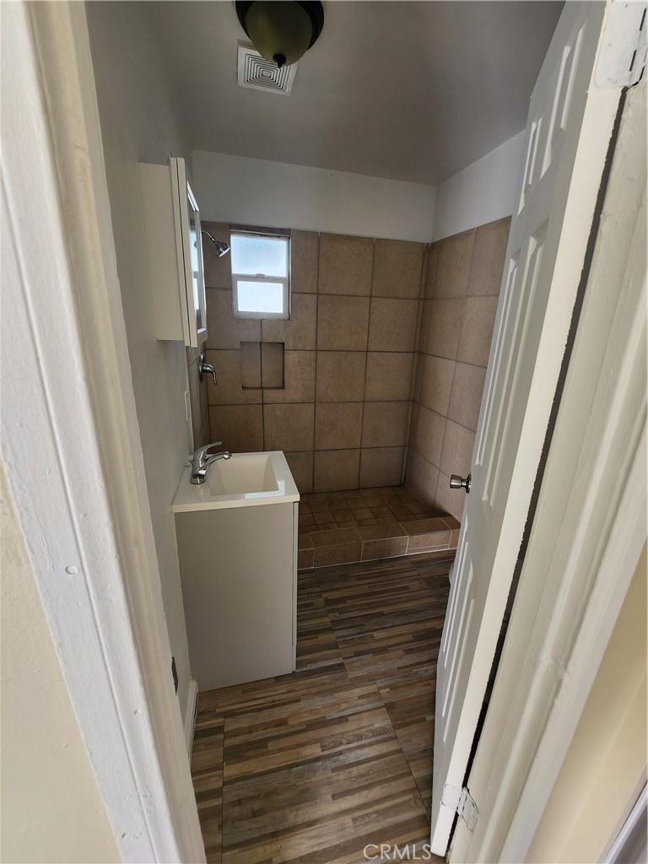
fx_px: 324
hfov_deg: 89.9
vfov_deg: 106.2
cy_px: 432
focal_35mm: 13
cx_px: 324
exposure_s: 1/60
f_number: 2.2
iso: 40
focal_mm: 1.7
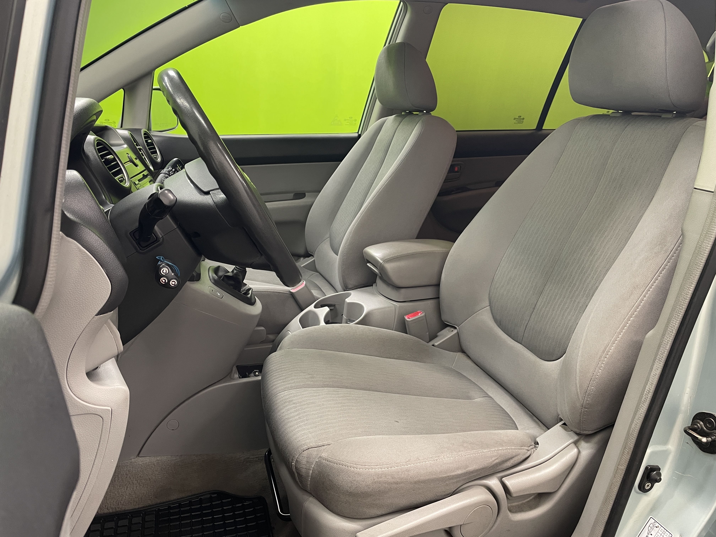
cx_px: 358
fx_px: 538
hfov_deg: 67.3
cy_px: 268
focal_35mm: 26
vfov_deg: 53.1
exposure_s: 1/50
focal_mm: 4.2
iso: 200
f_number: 1.6
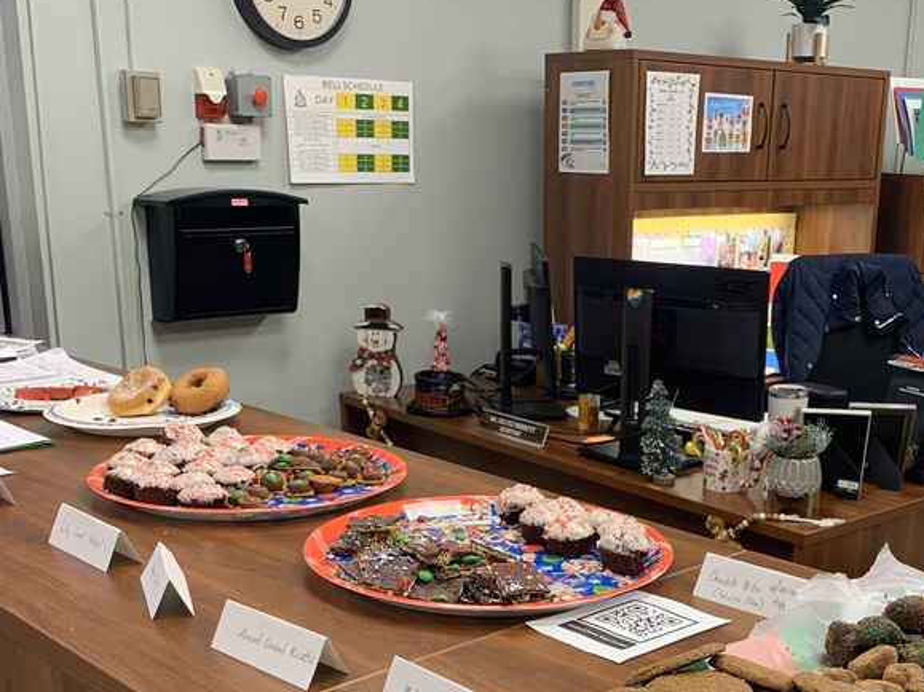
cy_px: 552
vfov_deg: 30.7
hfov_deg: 40.9
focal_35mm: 46
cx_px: 587
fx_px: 1228
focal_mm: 4.25
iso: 64
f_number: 1.8
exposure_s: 1/60
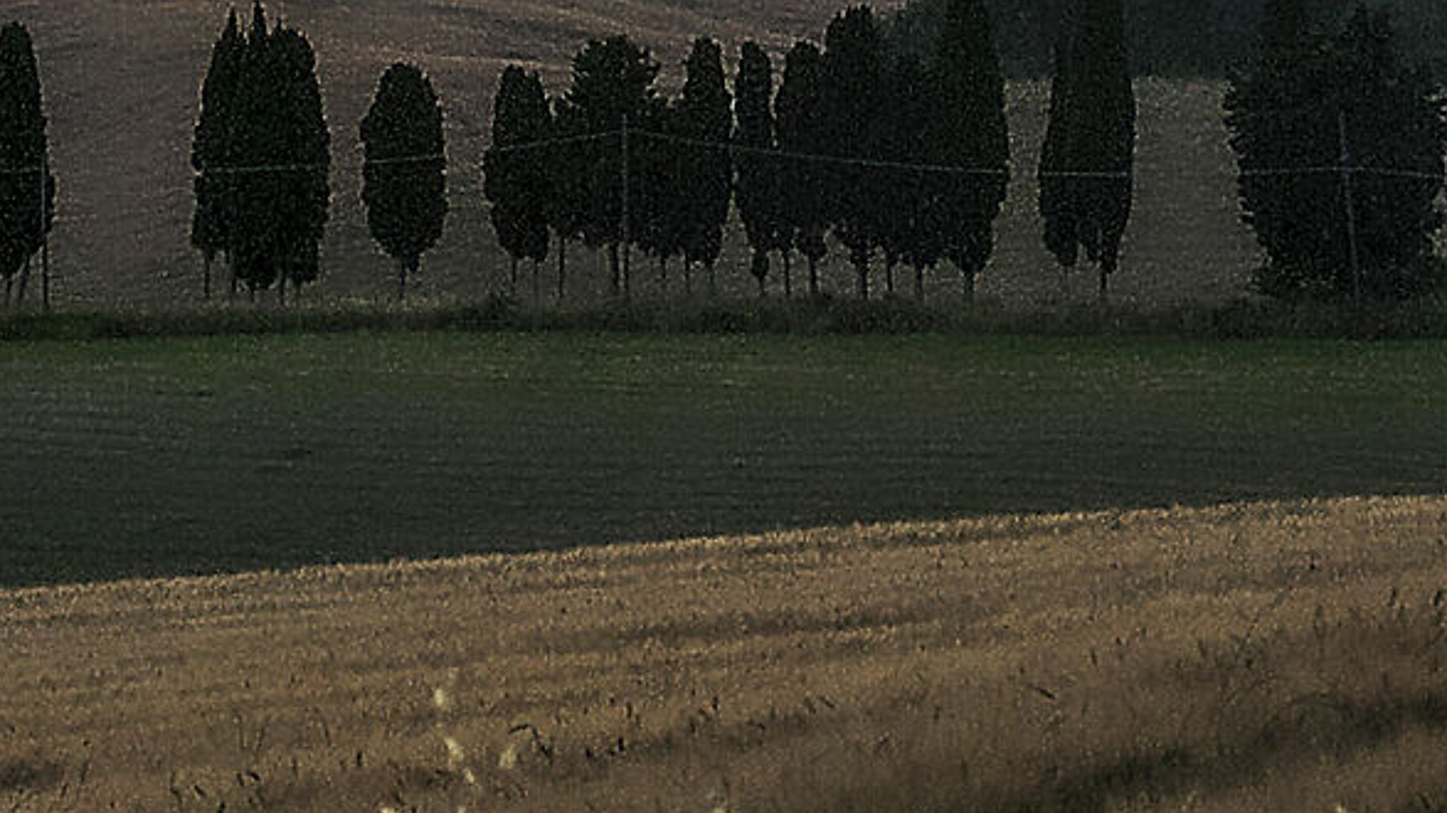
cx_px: -202
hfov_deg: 9.5
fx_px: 8637
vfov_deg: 5.4
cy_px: -211
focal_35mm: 225
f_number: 3.5
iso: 100
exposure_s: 1/320
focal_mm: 35
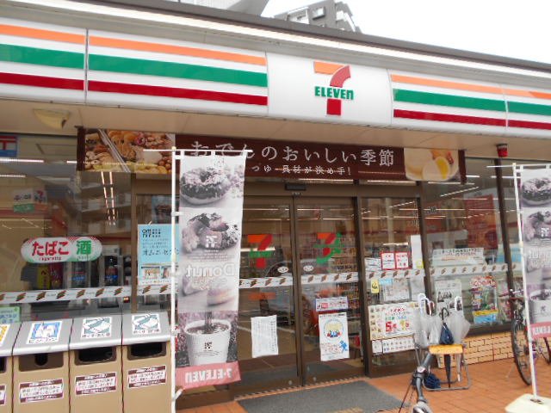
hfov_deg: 67.3
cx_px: 276
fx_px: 414
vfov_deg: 53.1
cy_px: 206
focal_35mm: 26
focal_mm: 4.6
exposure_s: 1/100
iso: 80
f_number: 3.2
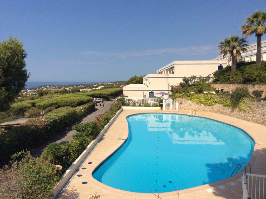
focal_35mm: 32
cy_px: 100
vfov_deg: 44.1
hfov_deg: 56.9
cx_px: 133
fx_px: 246
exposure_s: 1/2725
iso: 32
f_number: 2.4
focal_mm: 3.3
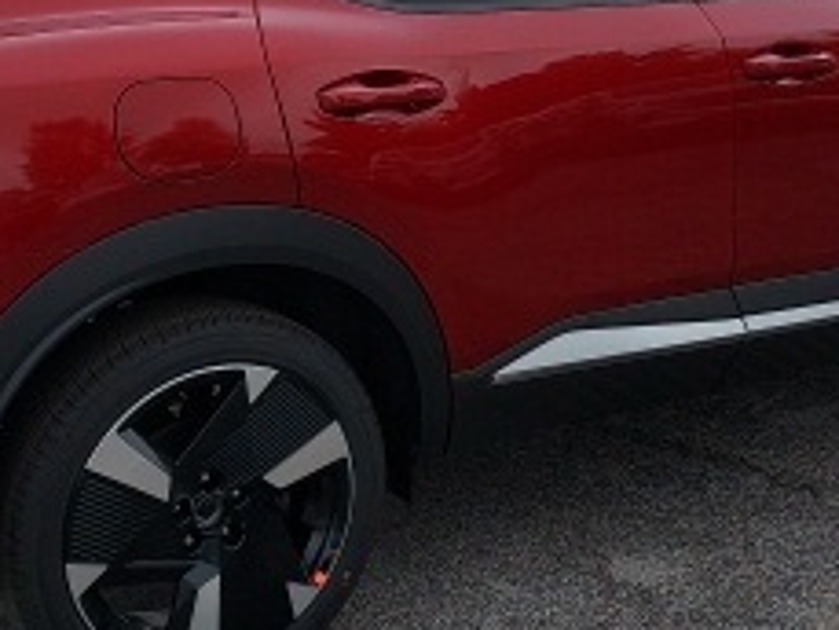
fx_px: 1625
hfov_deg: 28.9
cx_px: 495
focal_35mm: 67
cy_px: 128
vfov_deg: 21.7
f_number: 1.8
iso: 40
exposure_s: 1/453
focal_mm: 4.6
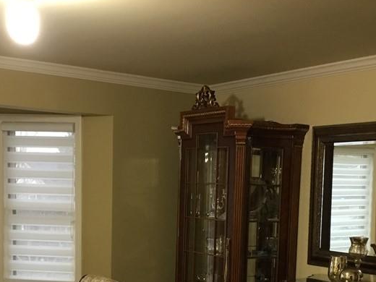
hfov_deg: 31.7
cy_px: 262
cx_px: 207
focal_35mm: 61
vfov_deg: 23.3
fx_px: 663
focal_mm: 3.3
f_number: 2.4
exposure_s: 1/30
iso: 100
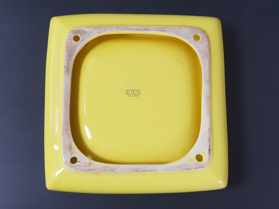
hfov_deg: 36.8
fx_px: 419
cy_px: 104
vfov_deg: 28.0
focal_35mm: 52
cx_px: 140
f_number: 2.4
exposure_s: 1/33
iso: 64
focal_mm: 6
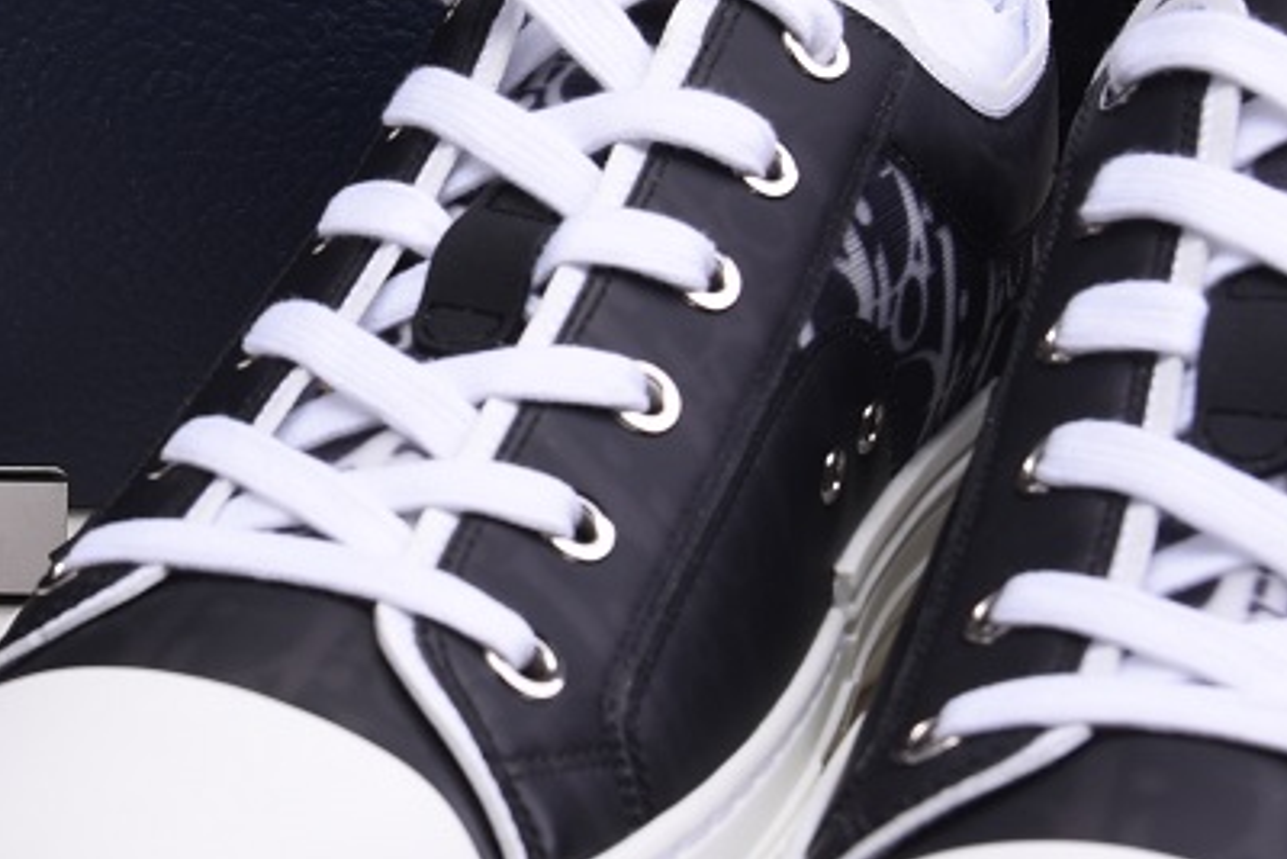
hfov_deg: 17.7
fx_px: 4077
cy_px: 275
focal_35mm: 114
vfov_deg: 12.0
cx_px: 151
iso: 100
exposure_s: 1/125
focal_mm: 38
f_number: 11
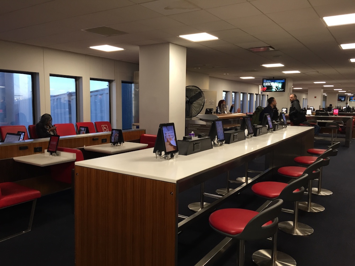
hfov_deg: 61.7
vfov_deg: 48.2
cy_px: 133
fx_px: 297
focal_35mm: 29
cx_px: 178
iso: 64
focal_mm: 4.15
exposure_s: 1/30
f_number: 2.2
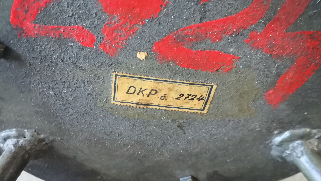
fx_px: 306
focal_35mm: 36
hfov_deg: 55.3
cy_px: 119
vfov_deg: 32.6
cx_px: 155
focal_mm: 3.95
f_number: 1.6
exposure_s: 1/20
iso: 640
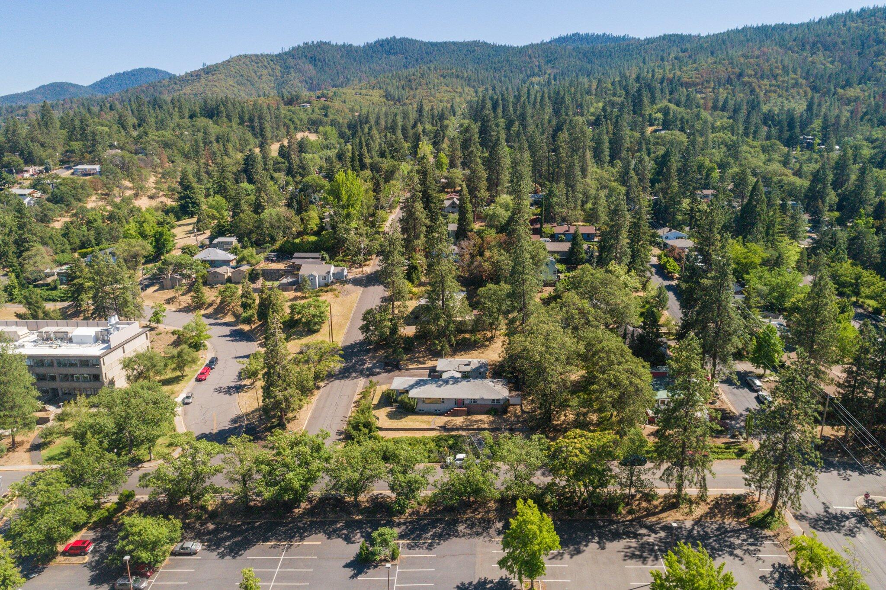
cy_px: 295
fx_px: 590
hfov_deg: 73.8
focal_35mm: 24
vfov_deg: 53.1
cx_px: 443
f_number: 7.1
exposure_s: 1/640
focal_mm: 8.8
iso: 200
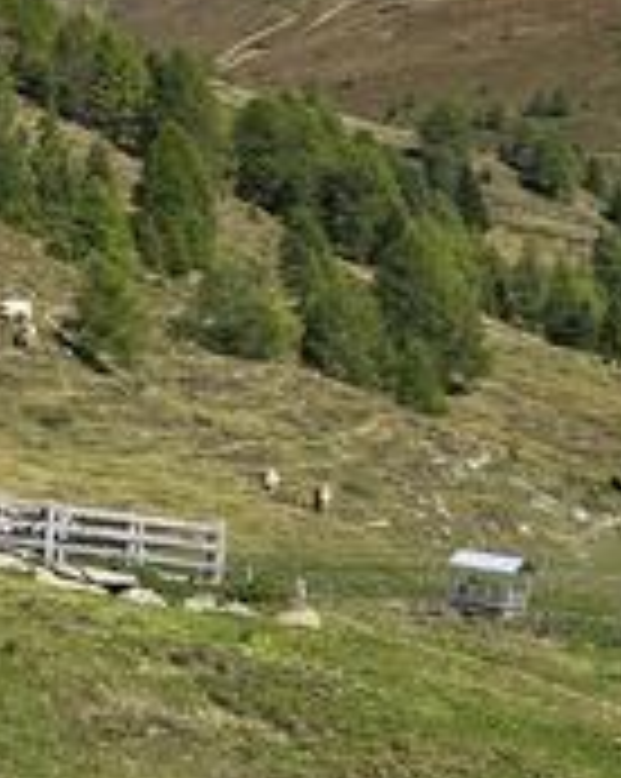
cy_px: 515
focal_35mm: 134
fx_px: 3084
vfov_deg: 14.4
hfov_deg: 9.3
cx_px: -1192
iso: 12
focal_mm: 6.3
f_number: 1.7
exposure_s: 1/829
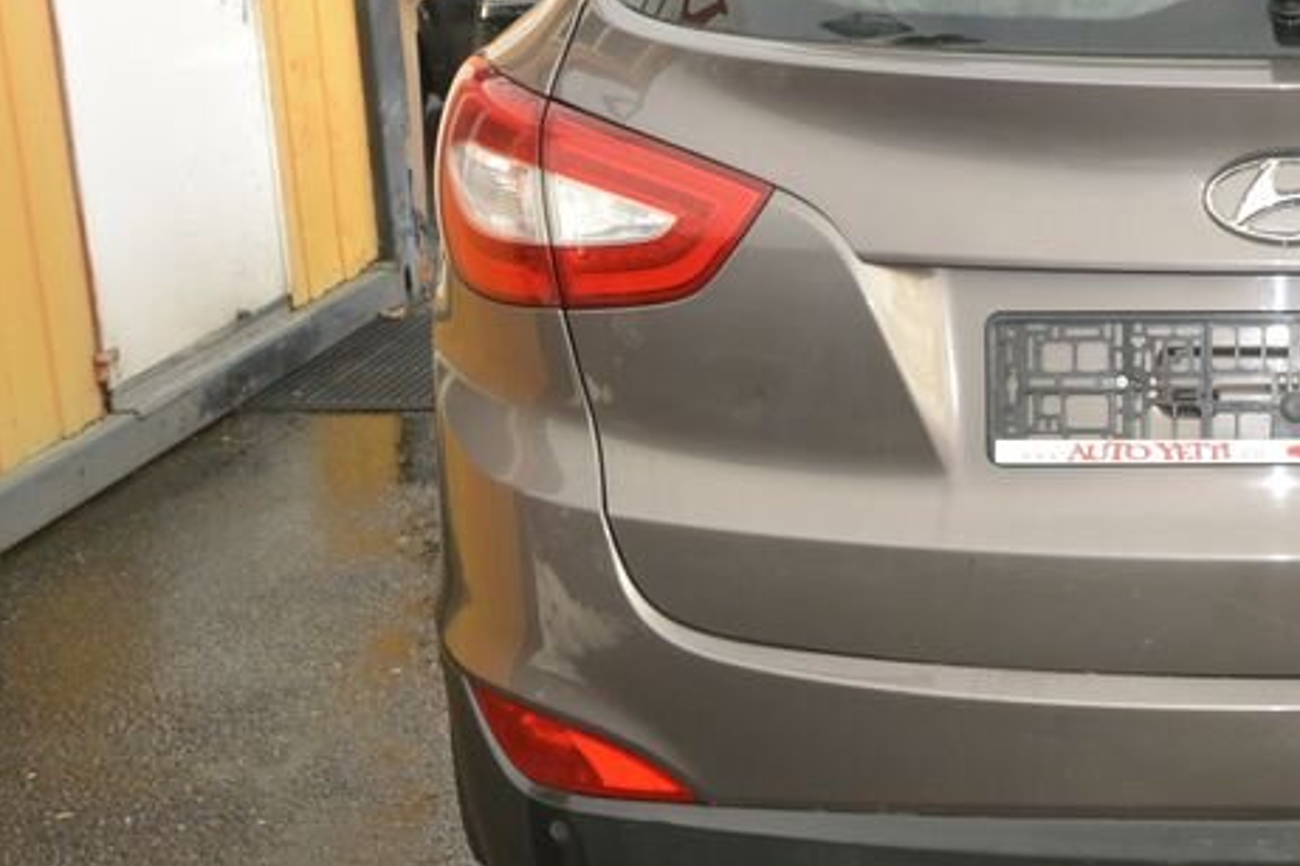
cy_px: 433
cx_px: 1348
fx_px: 2166
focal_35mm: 60
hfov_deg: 30.6
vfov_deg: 22.6
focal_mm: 10
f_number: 5.6
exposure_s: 1/250
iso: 160
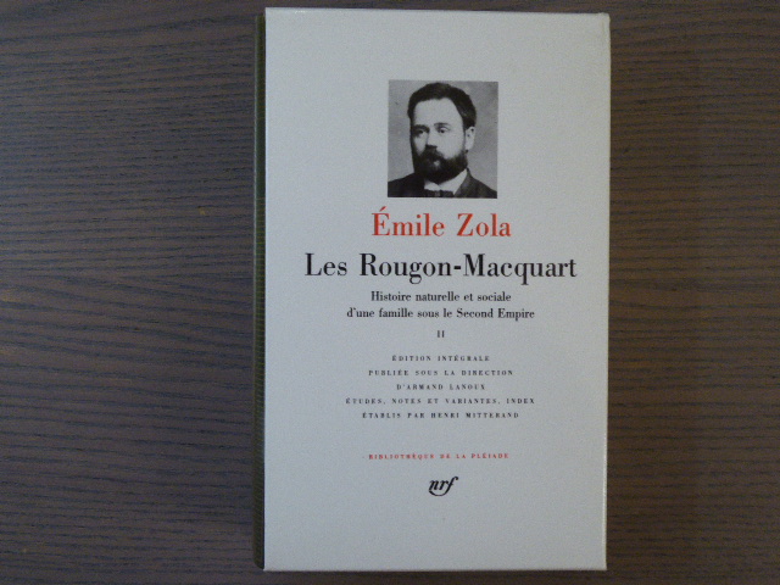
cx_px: 390
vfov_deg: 29.1
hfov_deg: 38.2
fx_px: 1127
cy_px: 292
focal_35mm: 50
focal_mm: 9
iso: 400
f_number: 4.1
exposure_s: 1/15
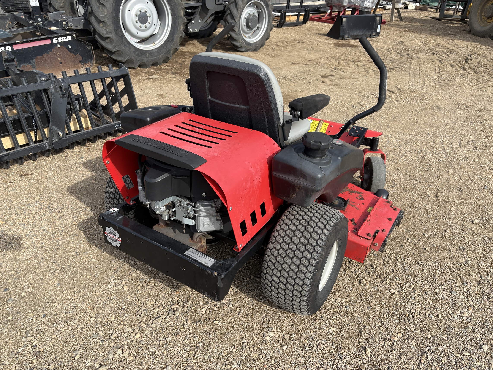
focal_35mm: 26
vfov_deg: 53.1
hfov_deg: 67.3
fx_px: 370
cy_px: 185
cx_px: 246
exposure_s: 1/1667
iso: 50
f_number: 1.6
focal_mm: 5.96
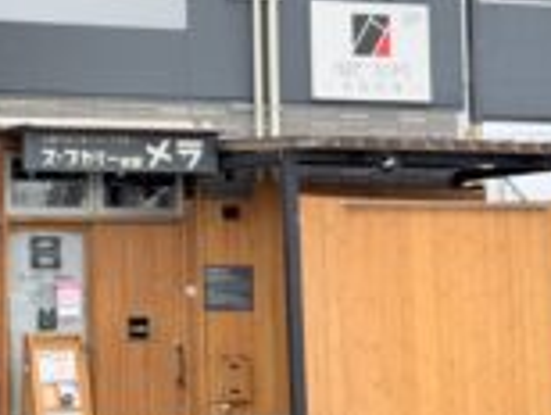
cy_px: 122
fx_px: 1786
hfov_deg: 17.1
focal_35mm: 112
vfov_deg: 13.2
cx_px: -18
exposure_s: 1/828
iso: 80
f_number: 1.78
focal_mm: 6.76
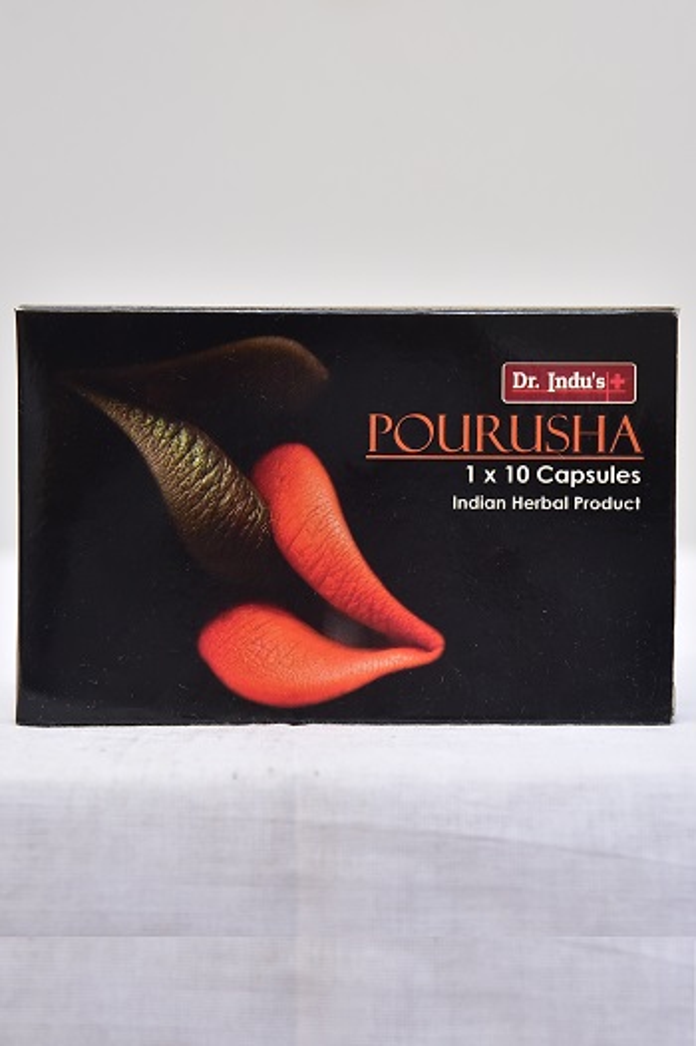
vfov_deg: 21.5
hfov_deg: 14.4
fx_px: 2758
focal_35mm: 95
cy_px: 523
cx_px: 348
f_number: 4.5
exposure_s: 1/125
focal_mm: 95
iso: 1600
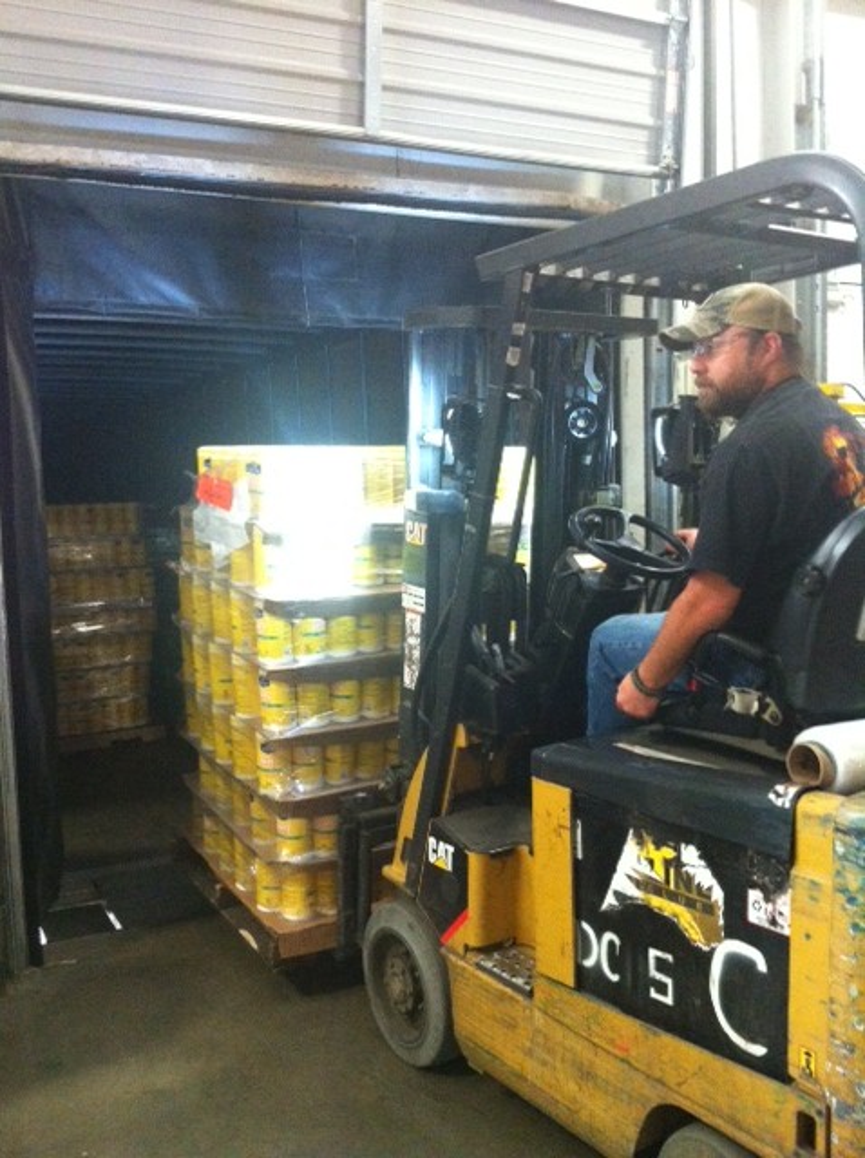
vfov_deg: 52.7
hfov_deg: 40.6
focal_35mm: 35
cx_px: 432
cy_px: 579
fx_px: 1169
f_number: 2.8
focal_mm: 3.85
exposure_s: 1/15
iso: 400
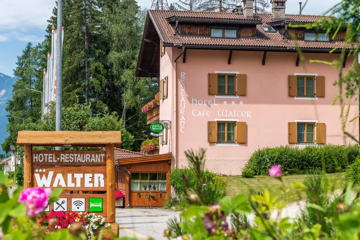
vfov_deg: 18.2
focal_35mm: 75
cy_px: 120
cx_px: 180
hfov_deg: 27.0
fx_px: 750
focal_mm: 75
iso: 400
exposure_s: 1/2500
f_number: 11
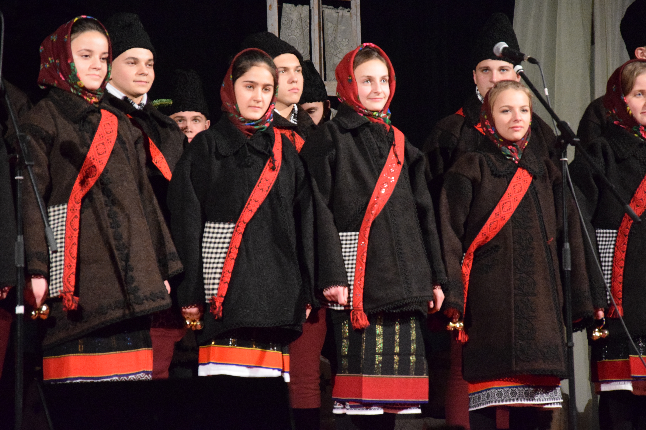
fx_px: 2826
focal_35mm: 158
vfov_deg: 8.7
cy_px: 215
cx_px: 323
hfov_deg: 13.0
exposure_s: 1/50
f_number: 5.6
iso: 6400
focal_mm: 105
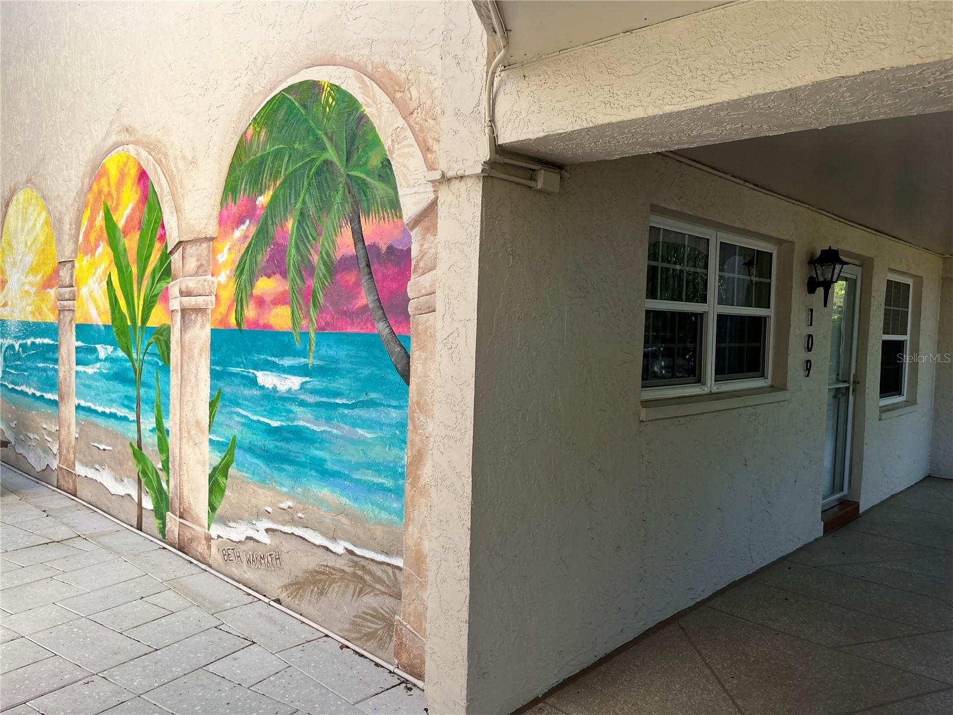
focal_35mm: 26
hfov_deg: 67.3
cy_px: 358
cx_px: 476
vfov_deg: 53.1
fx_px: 716
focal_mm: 5.1
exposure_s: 1/943
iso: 50
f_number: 1.6
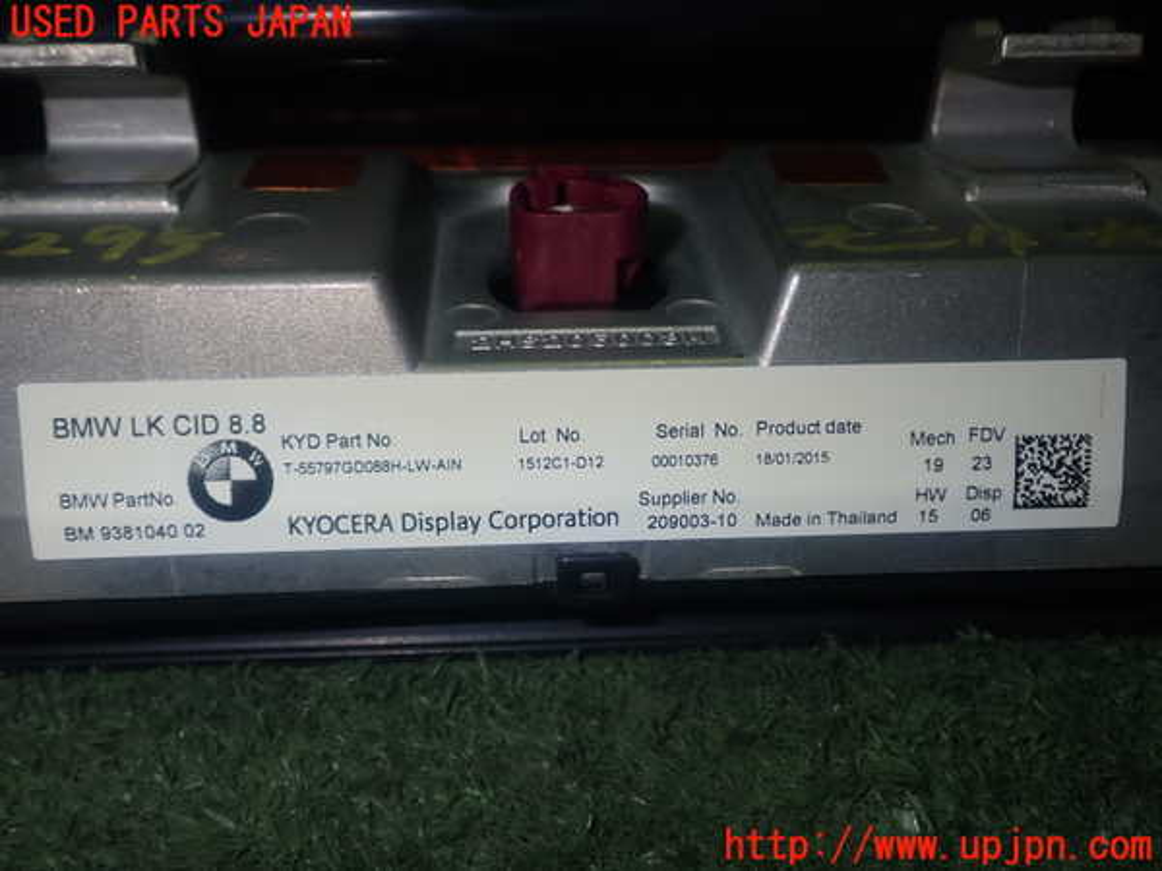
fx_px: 1376
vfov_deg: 35.1
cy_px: 436
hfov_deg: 45.8
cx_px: 581
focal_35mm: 41
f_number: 8
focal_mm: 7.31
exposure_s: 1/40
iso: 200
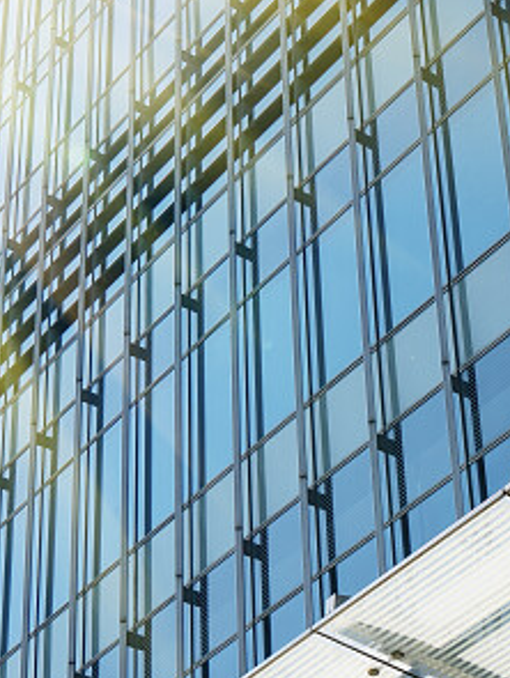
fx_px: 1960
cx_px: 501
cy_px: 565
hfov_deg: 14.6
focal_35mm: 100
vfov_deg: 19.4
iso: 100
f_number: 8
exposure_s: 1/320
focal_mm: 24
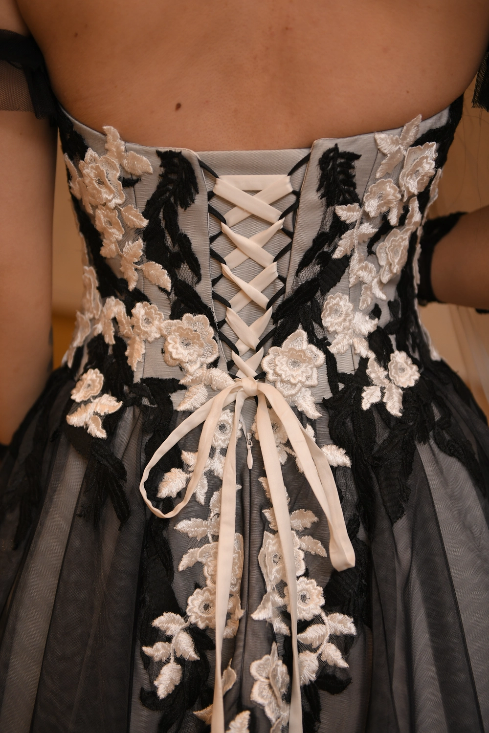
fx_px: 978
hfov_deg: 28.1
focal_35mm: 48
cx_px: 244
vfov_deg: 41.1
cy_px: 366
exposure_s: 1/250
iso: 640
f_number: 2.8
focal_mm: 48
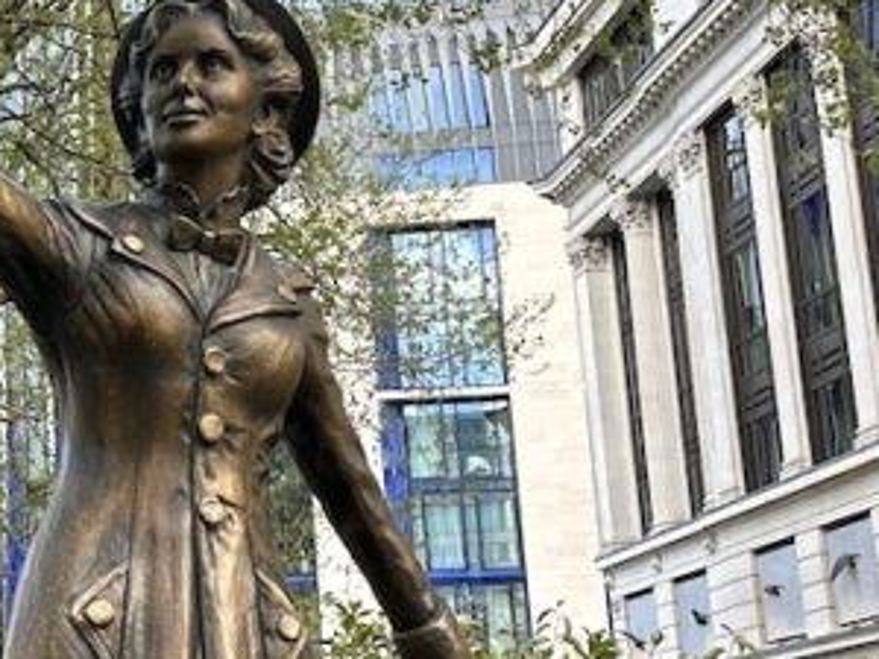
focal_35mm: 82
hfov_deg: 22.6
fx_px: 2082
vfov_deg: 18.0
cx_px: -56
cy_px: 252
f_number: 1.78
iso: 80
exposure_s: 1/415
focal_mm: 6.86
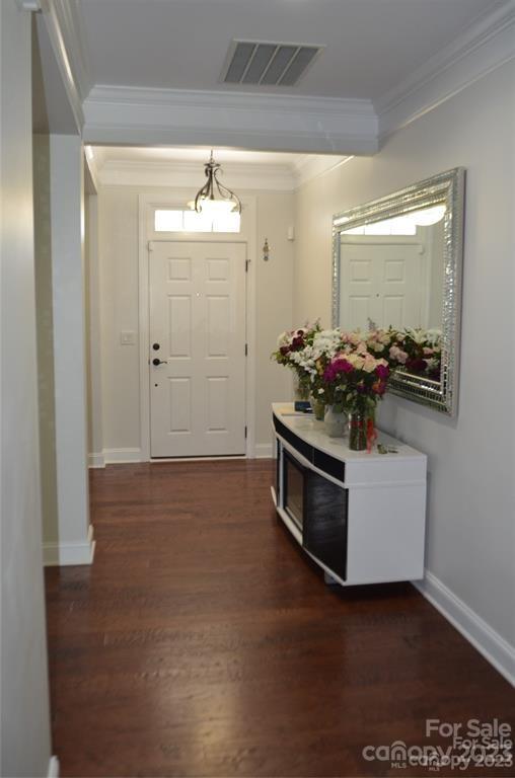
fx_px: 712
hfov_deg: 39.8
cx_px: 258
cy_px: 389
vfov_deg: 57.3
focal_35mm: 33
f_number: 3.8
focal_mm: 22
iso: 560
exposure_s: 1/60
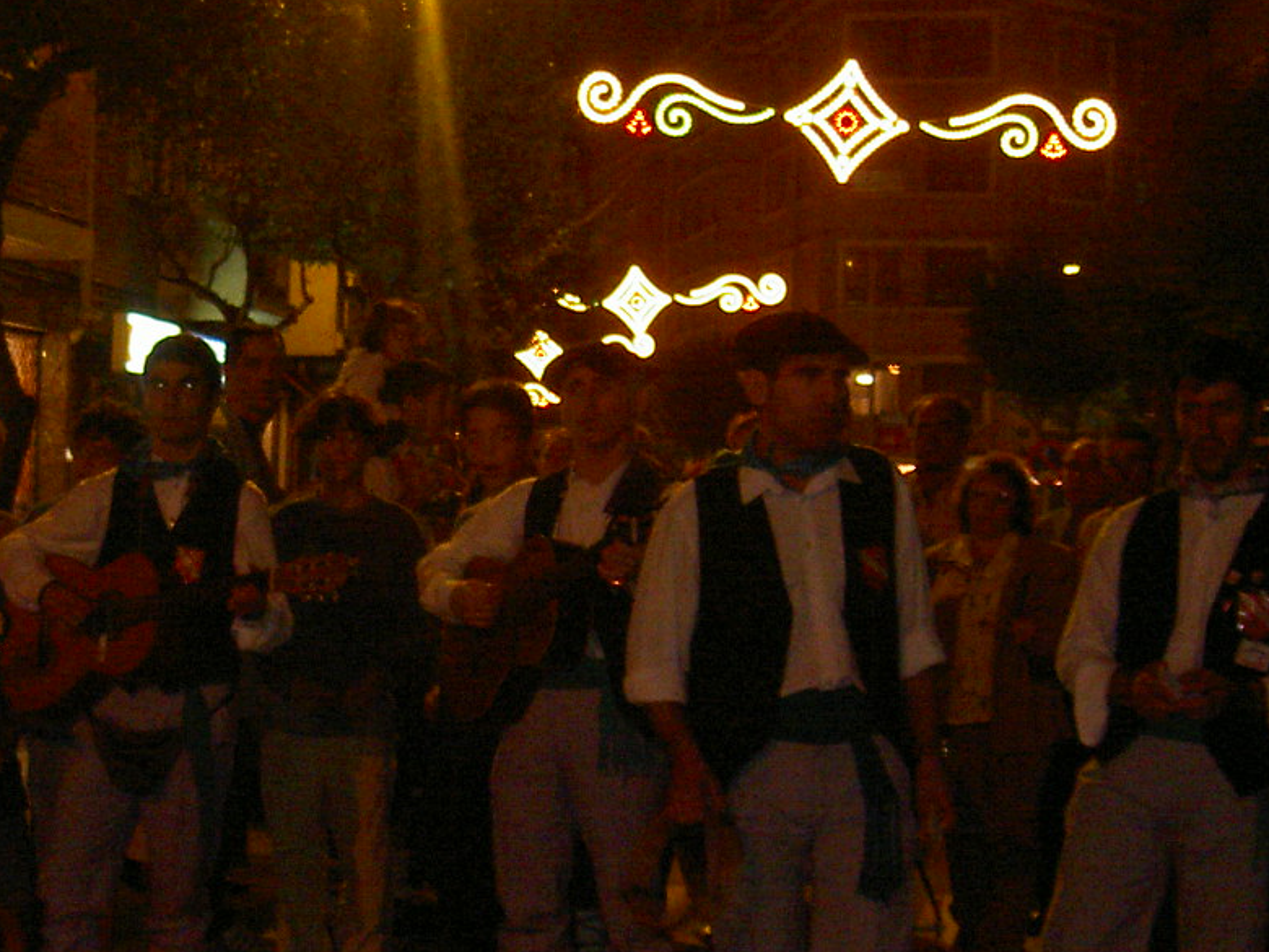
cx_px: 216
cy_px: 498
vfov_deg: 18.4
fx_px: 2933
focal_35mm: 80
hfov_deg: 24.0
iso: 100
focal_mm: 8
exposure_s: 1/59.5
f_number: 2.8
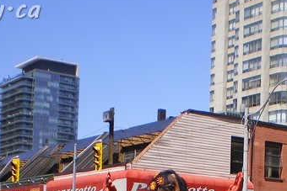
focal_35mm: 93
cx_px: 236
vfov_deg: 14.2
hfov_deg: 21.6
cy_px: 240
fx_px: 742
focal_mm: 6.3
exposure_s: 1/320
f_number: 4.6
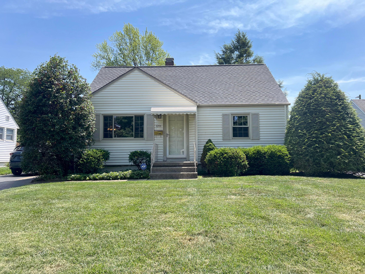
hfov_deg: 67.3
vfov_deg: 53.1
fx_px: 274
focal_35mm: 26
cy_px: 137
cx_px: 182
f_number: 1.5
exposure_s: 1/2299
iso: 50
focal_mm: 5.7
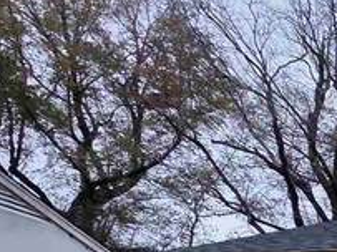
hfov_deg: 12.8
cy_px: 496
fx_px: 798
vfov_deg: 14.9
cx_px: 925
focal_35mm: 82
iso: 50
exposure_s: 1/365
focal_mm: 2.2
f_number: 2.2
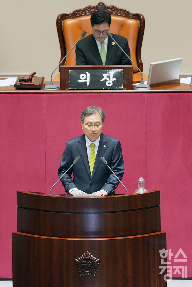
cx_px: 96
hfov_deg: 6.9
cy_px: 144
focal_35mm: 200
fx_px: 1599
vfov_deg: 10.3
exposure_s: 1/125
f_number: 3.5
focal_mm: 200
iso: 3200
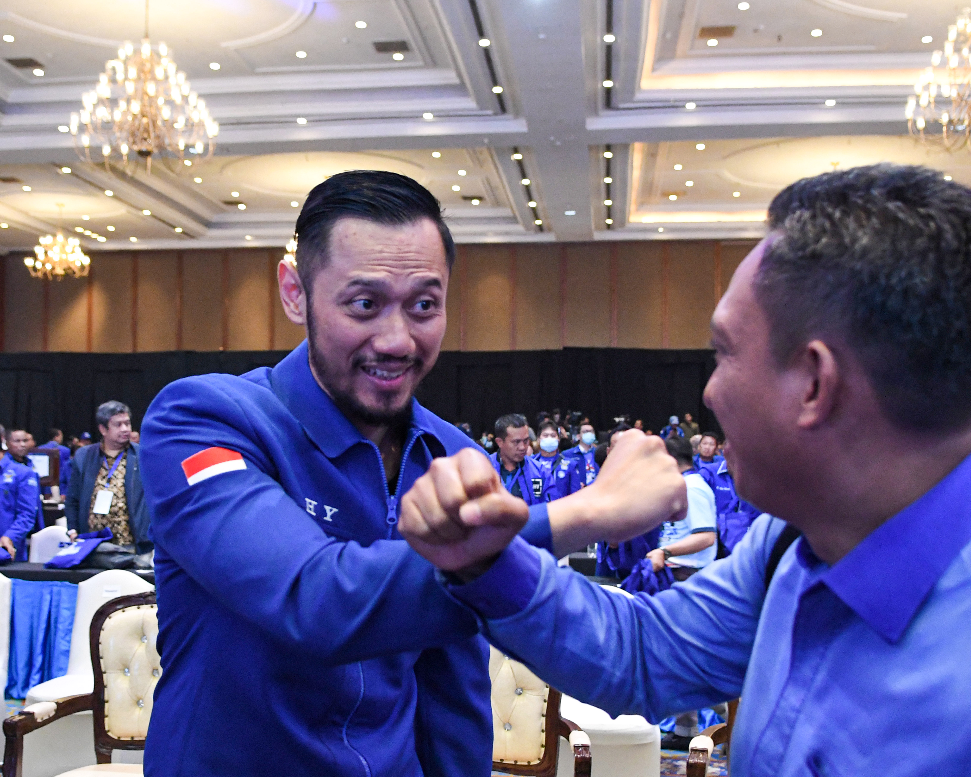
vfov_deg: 49.1
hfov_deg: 59.0
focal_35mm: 30
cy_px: 388
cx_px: 579
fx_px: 850
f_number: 2.8
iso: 3200
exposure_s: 1/125
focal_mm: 17
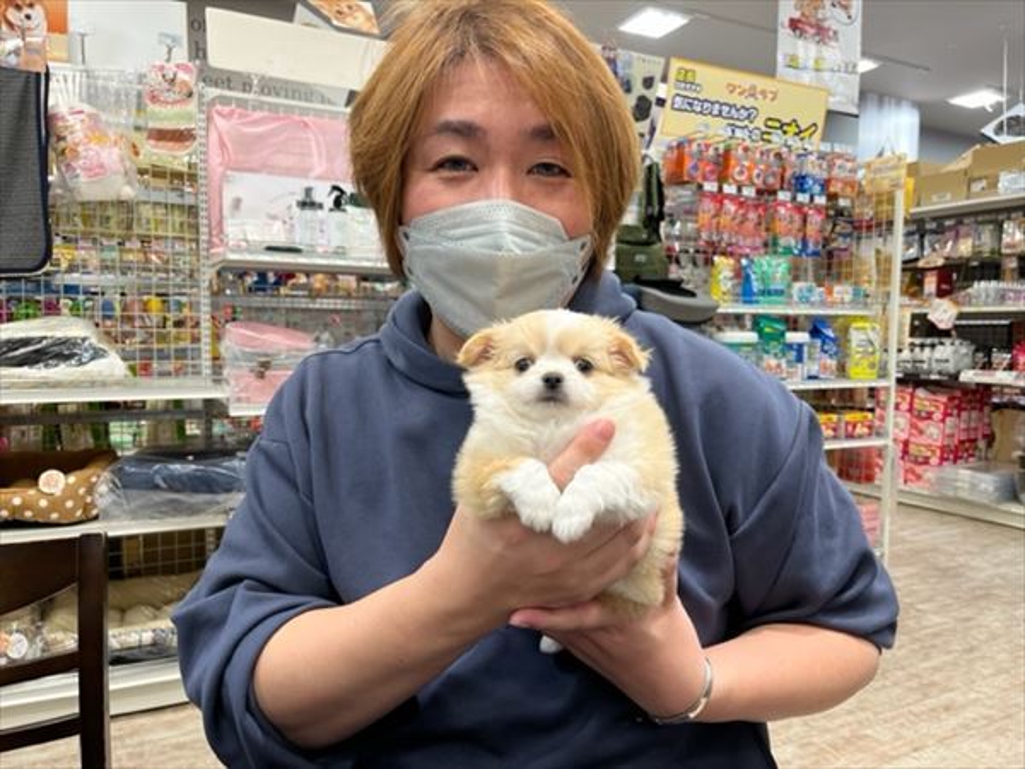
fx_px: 770
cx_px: 512
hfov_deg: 67.3
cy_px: 384
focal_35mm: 26
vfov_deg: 53.1
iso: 100
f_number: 1.6
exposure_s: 1/100
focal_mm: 5.1
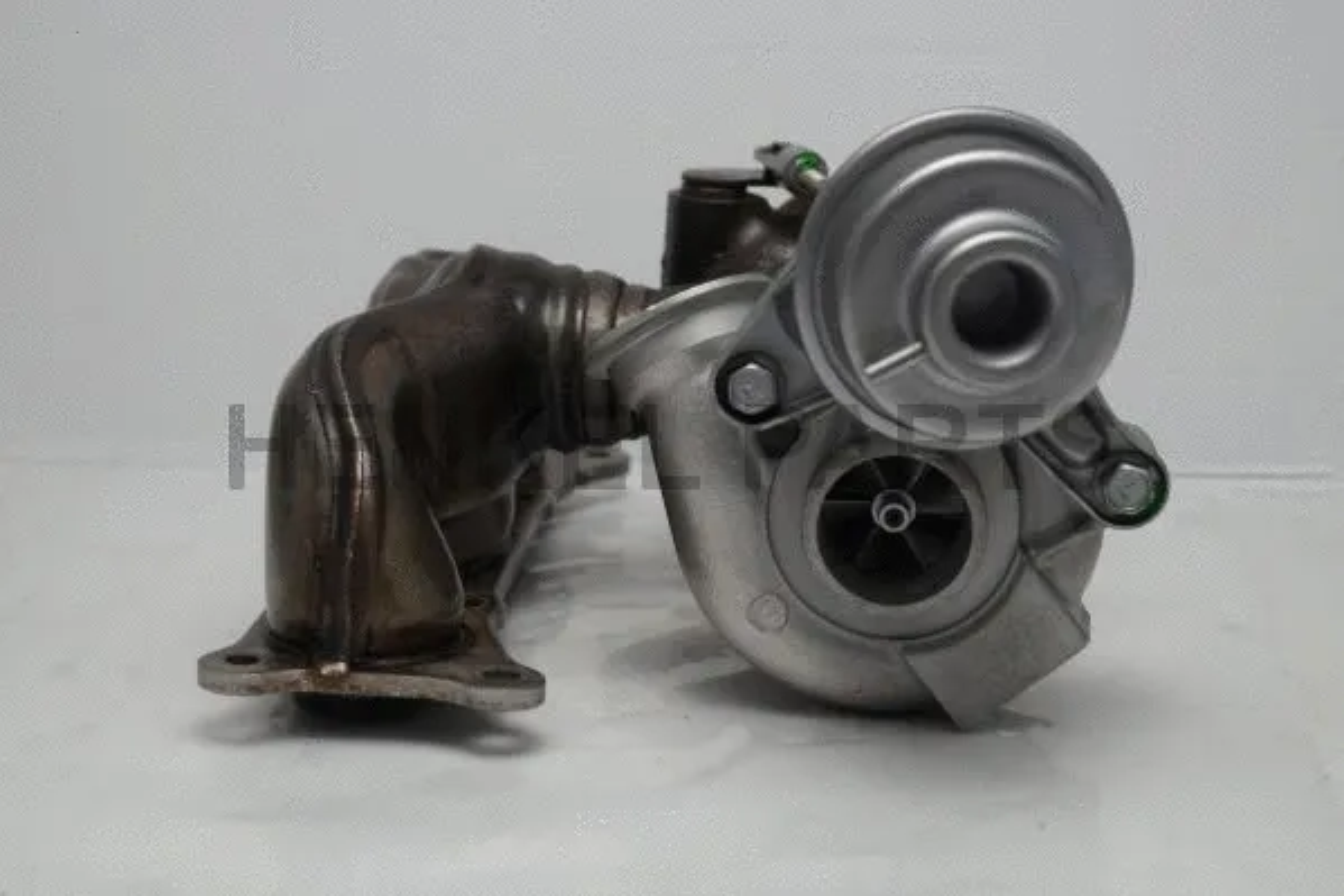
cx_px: 672
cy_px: 448
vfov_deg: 18.2
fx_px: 2799
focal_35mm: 75
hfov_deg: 27.0
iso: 1250
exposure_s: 1/160
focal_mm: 50
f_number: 5.6
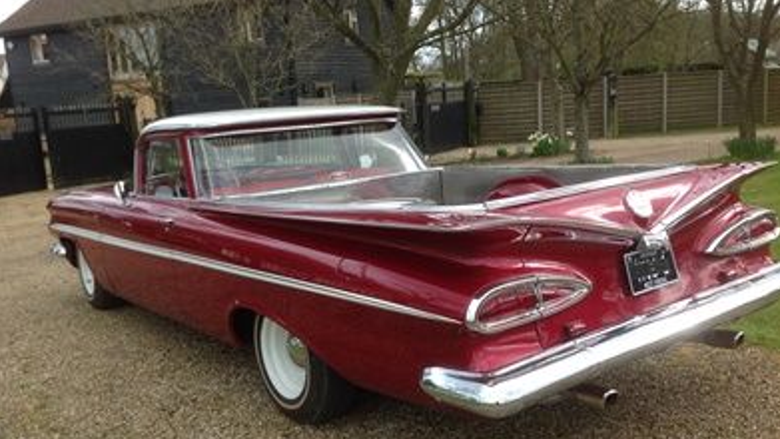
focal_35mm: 39
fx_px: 807
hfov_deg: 51.6
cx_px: 395
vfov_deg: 30.4
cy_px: 230
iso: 50
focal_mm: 4.28
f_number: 2.4
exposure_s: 1/426
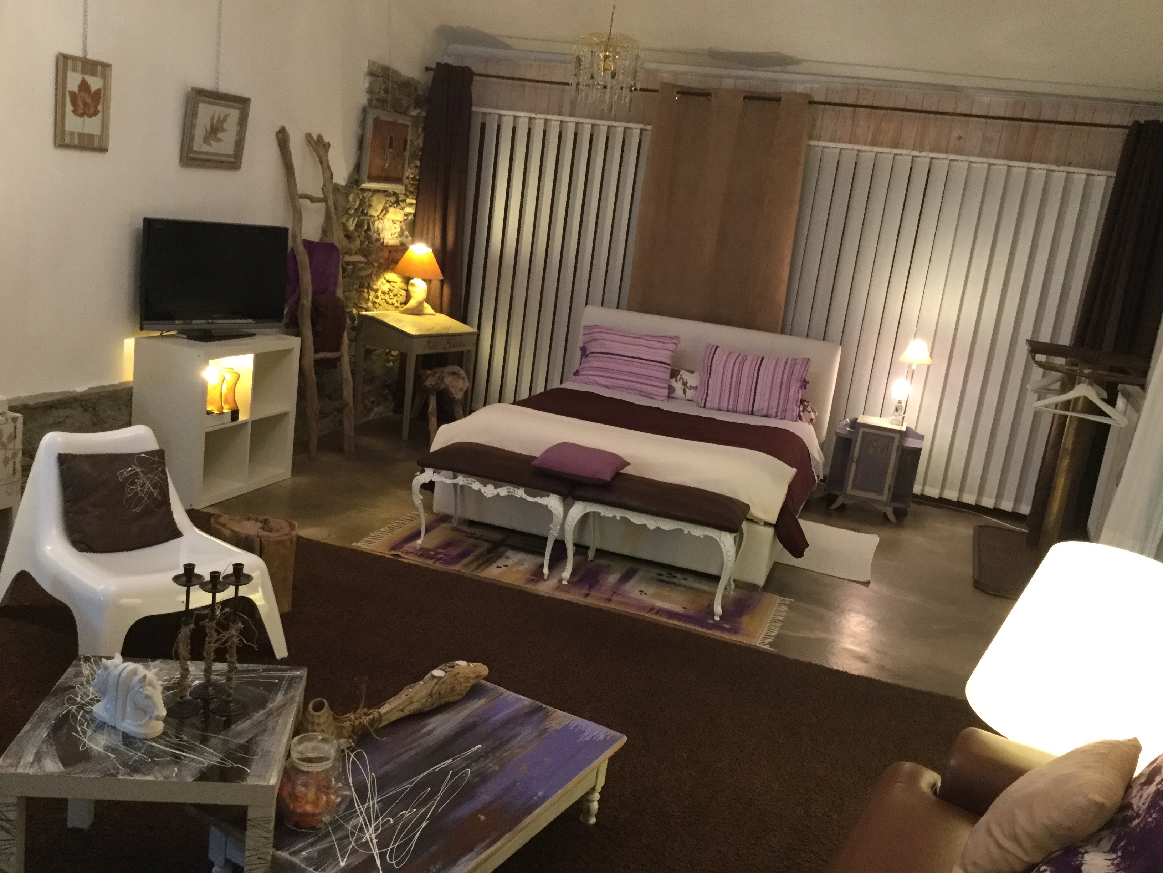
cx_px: 582
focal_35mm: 31
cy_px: 436
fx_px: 1042
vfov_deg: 45.4
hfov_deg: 58.3
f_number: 2.4
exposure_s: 1/20
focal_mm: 3.3
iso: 200
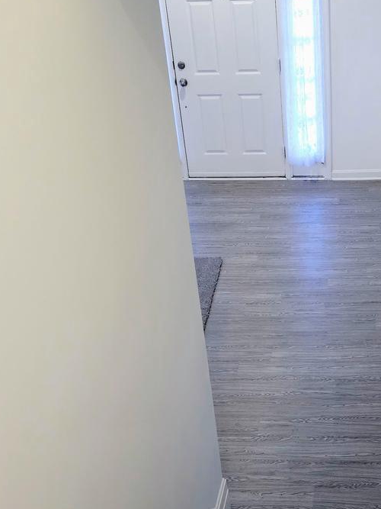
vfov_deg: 35.8
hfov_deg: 27.0
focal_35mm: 53
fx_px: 778
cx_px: 299
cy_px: 345
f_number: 1.7
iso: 160
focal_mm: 6.3
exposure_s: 1/60
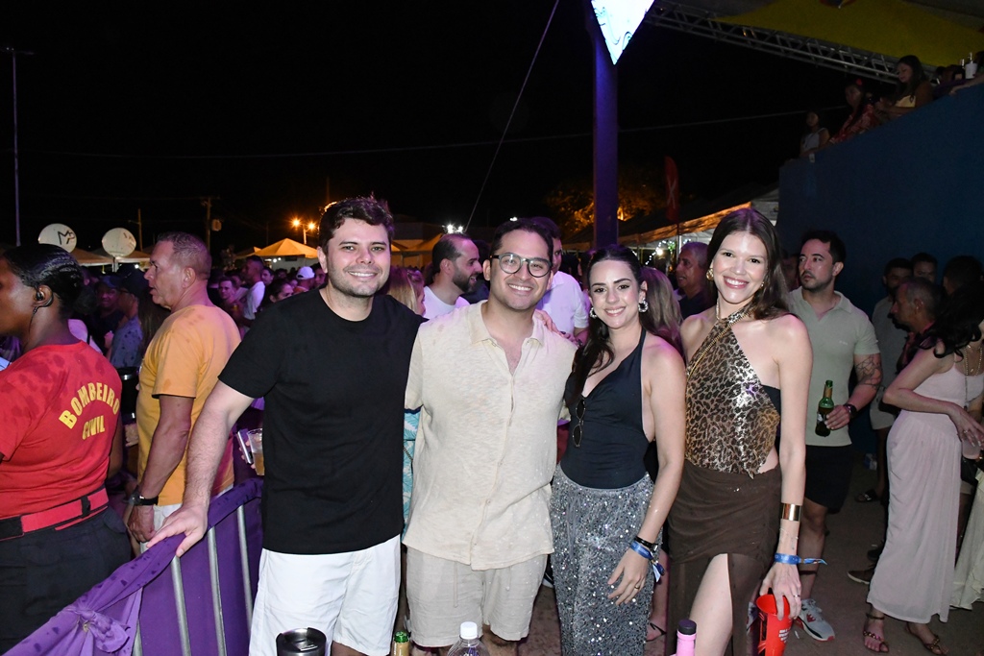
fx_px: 738
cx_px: 492
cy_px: 328
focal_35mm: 27
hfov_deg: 67.4
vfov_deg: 47.9
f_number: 5
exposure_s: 1/250
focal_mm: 18
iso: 6400
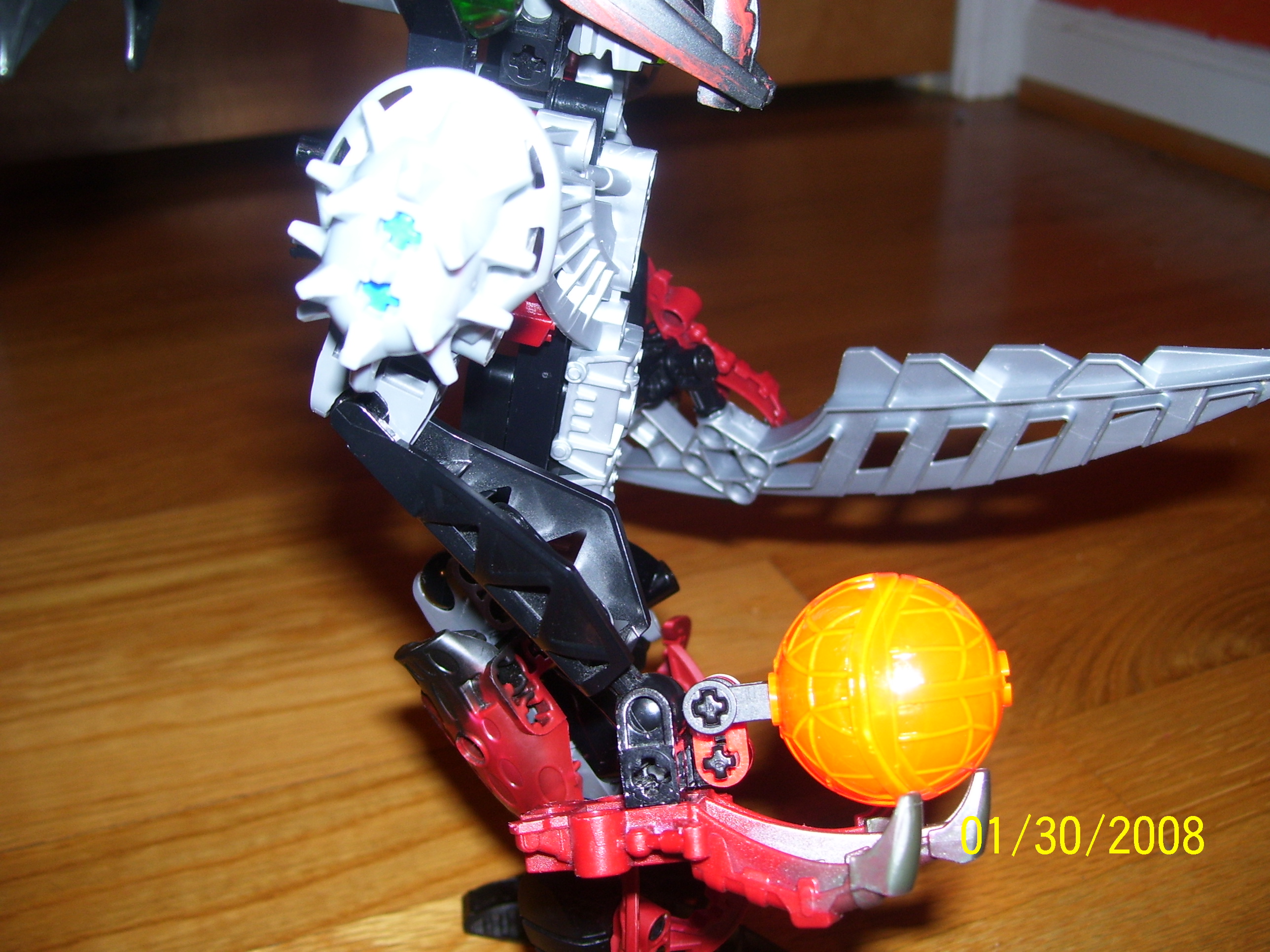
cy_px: 476
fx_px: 1357
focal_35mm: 37
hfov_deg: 50.1
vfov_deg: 38.7
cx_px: 635
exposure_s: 1/45
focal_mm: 6
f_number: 2.7
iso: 80
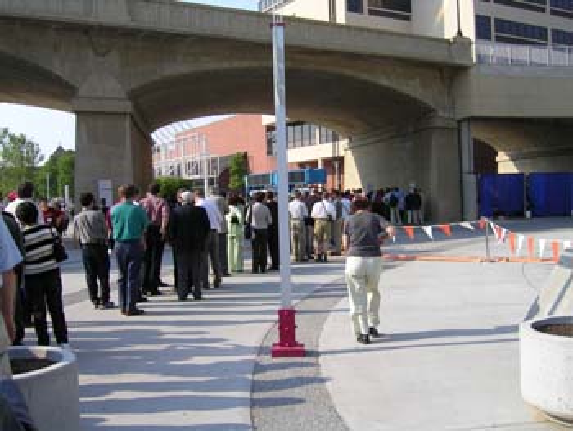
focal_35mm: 36
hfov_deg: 51.3
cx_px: 286
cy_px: 216
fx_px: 596
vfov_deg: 39.7
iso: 50
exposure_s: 1/273
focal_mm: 5.6
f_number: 4.8
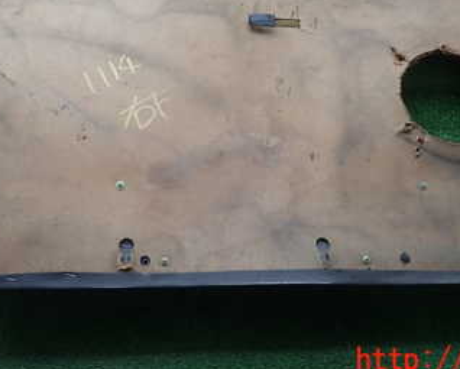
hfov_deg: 40.3
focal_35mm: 46
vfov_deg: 31.6
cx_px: 249
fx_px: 627
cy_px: 54
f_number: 2
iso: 200
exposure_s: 1/60
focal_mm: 4.5
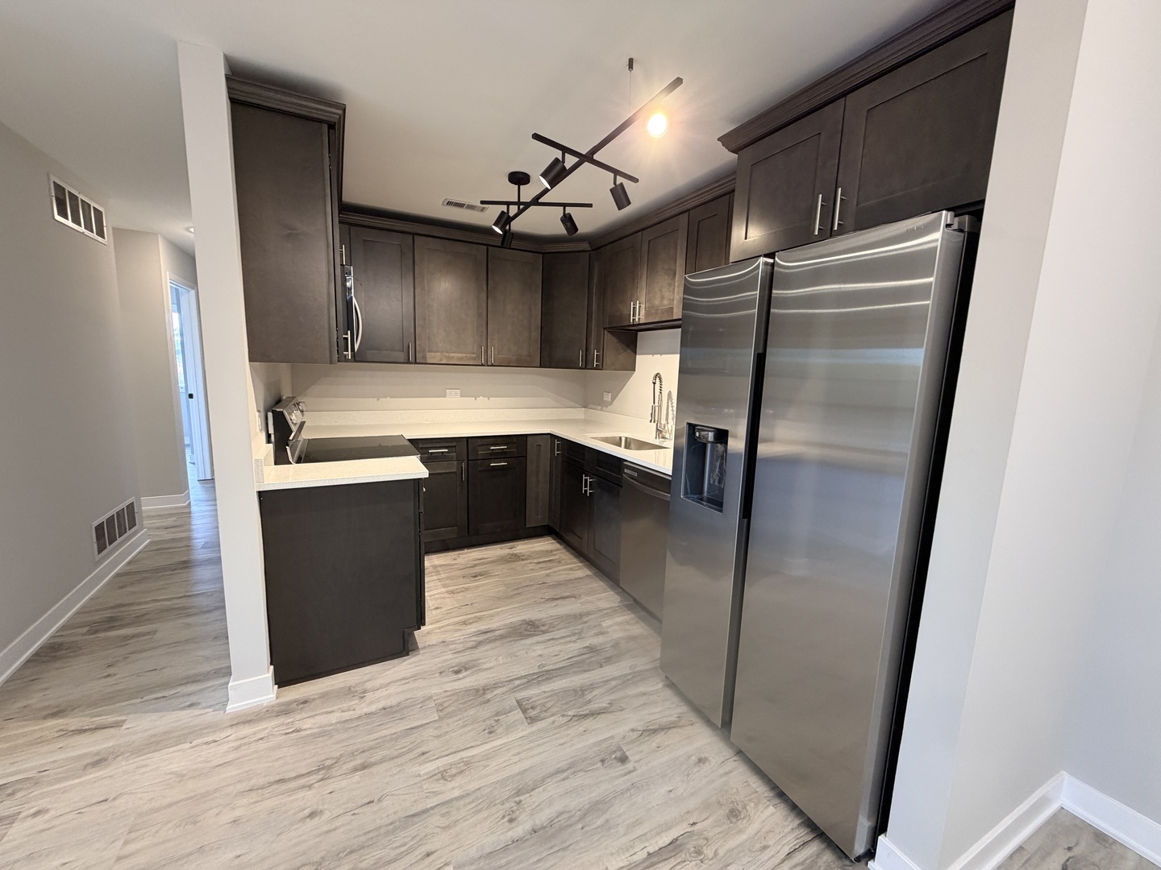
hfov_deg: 102.1
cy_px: 435
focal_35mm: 14
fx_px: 470
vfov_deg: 85.7
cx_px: 580
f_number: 2.2
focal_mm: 2.22
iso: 200
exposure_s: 1/60
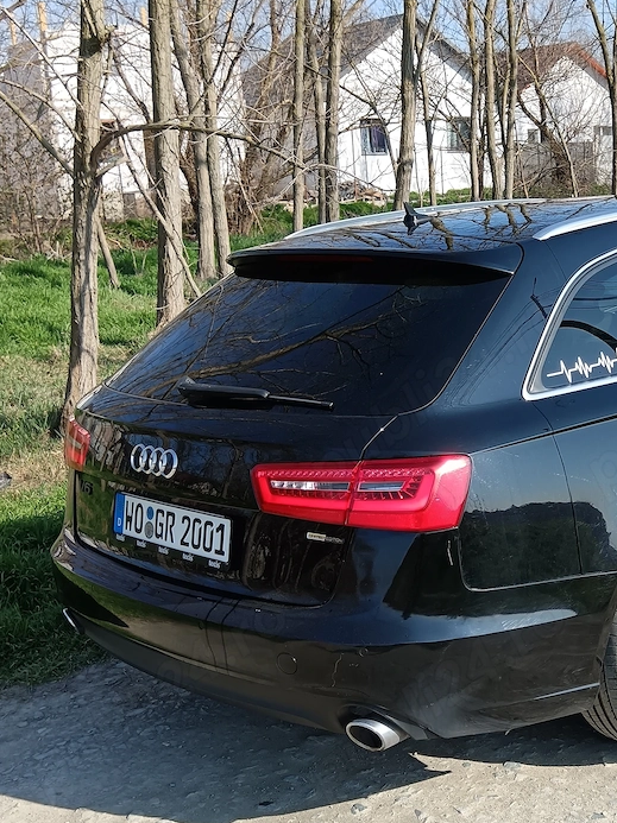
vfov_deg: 36.8
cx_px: 575
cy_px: 458
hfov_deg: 26.9
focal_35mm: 52
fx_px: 1237
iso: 100
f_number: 1.9
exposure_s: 1/459
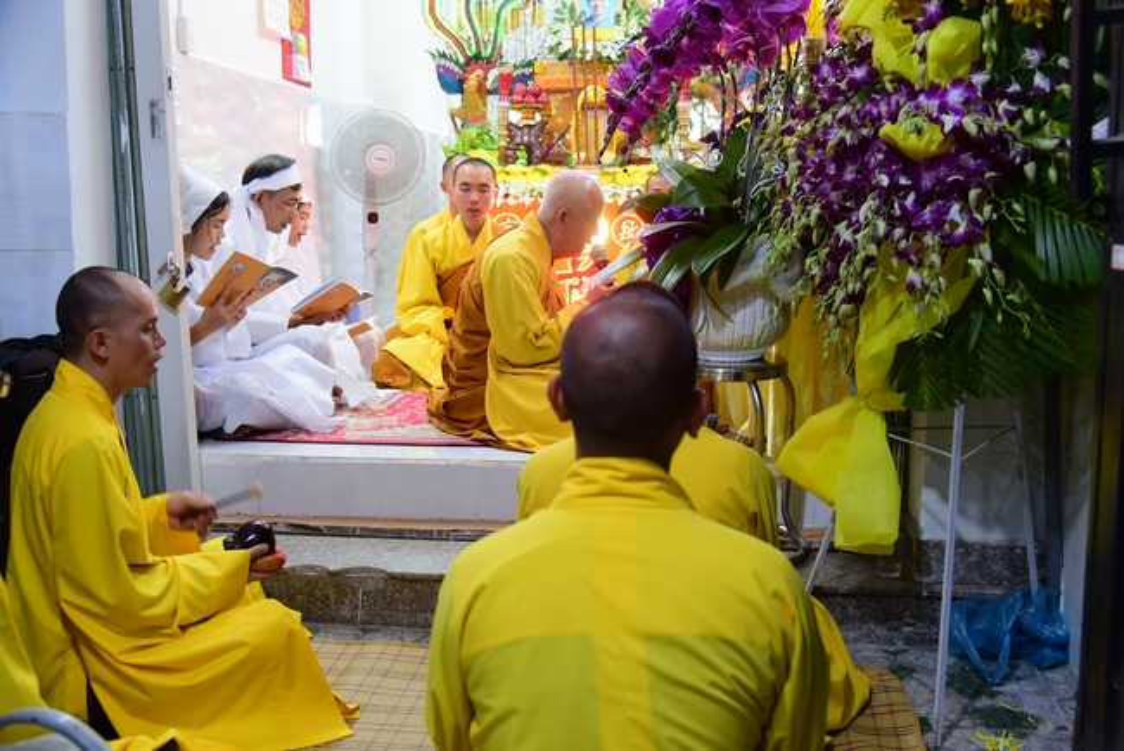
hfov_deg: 50.7
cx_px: 562
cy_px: 376
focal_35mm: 38
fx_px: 1187
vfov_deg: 35.1
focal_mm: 38
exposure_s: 1/30
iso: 1000
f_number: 4
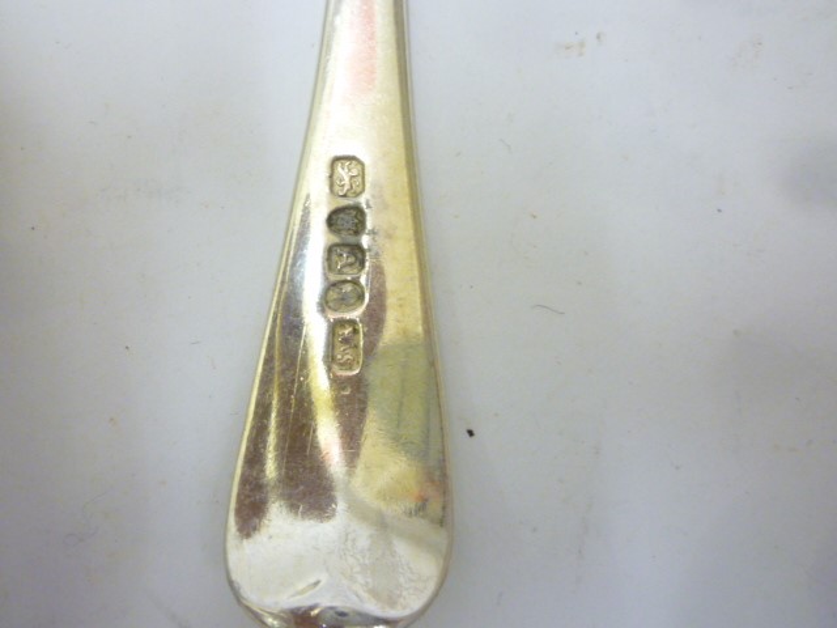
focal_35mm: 33
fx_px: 798
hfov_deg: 55.4
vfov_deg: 42.9
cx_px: 418
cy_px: 314
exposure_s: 1/30
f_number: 3.3
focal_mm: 5.2
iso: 320
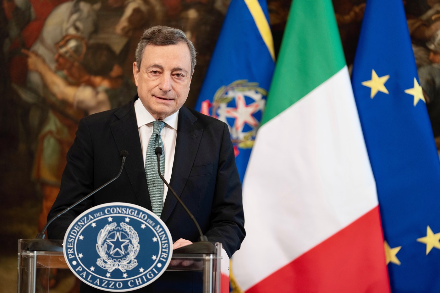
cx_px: 220
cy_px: 146
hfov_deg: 14.4
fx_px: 1747
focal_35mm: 143
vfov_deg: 9.6
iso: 800
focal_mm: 143
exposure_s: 1/250
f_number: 2.8
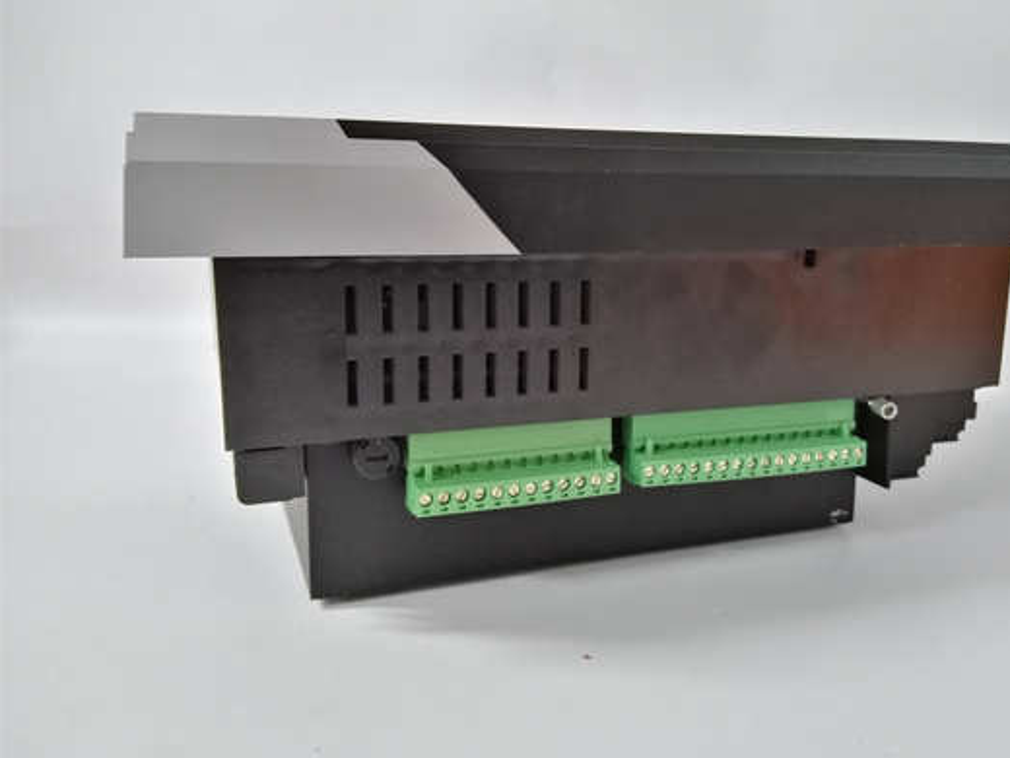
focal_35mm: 30
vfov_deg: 46.7
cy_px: 342
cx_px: 581
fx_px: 875
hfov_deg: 59.7
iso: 444
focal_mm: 3.63
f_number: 1.8
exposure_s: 1/20
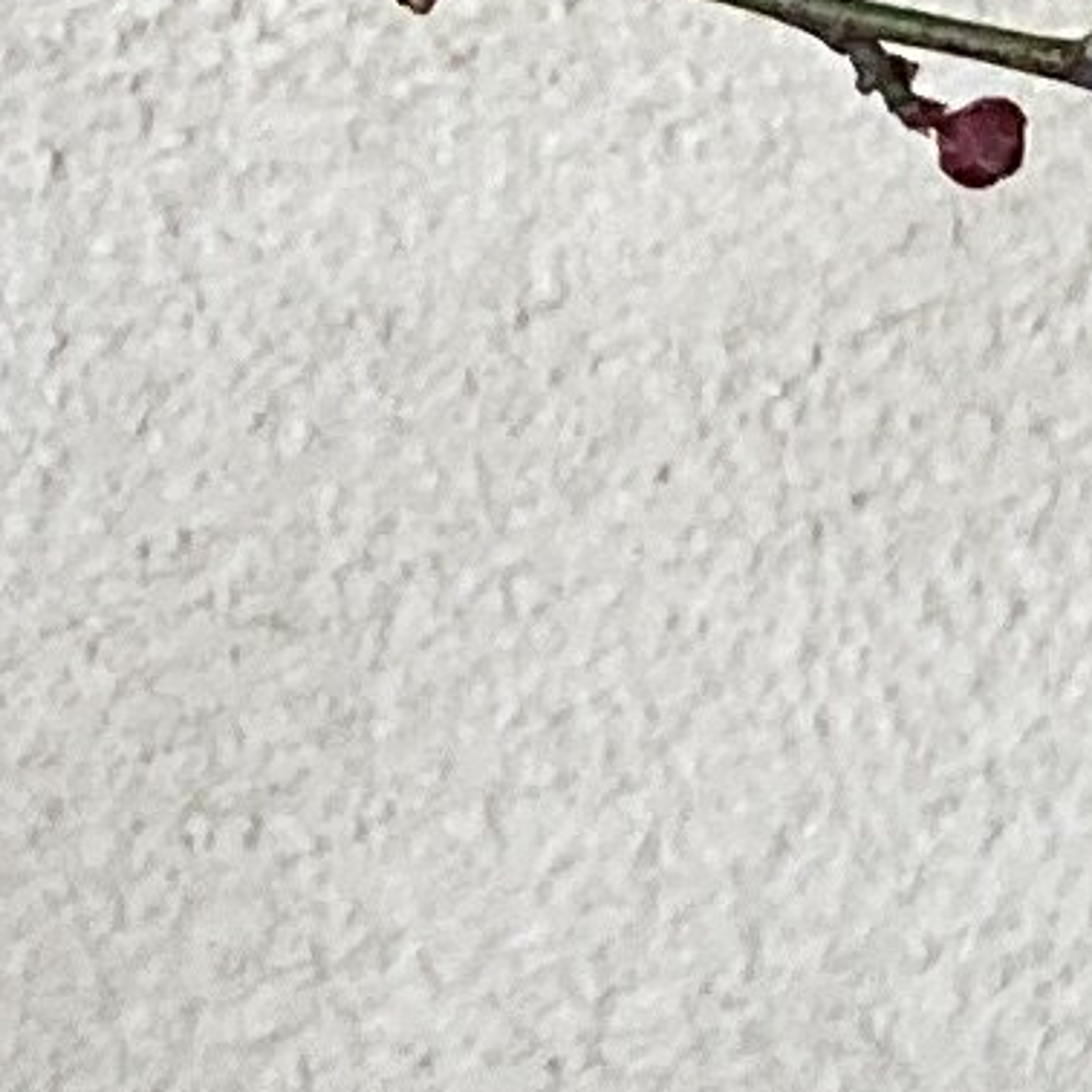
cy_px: 165
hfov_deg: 6.6
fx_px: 9422
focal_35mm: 264
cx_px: -488
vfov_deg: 6.6
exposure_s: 1/60
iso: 200
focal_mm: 3.99
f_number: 1.8
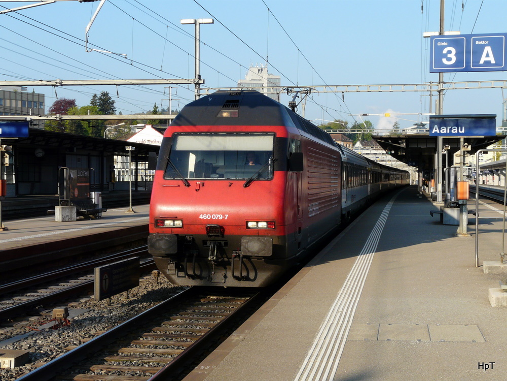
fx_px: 893
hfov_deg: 31.7
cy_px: 190
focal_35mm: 61
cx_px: 254
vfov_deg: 24.0
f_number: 5.6
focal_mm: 10
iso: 100
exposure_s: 1/250
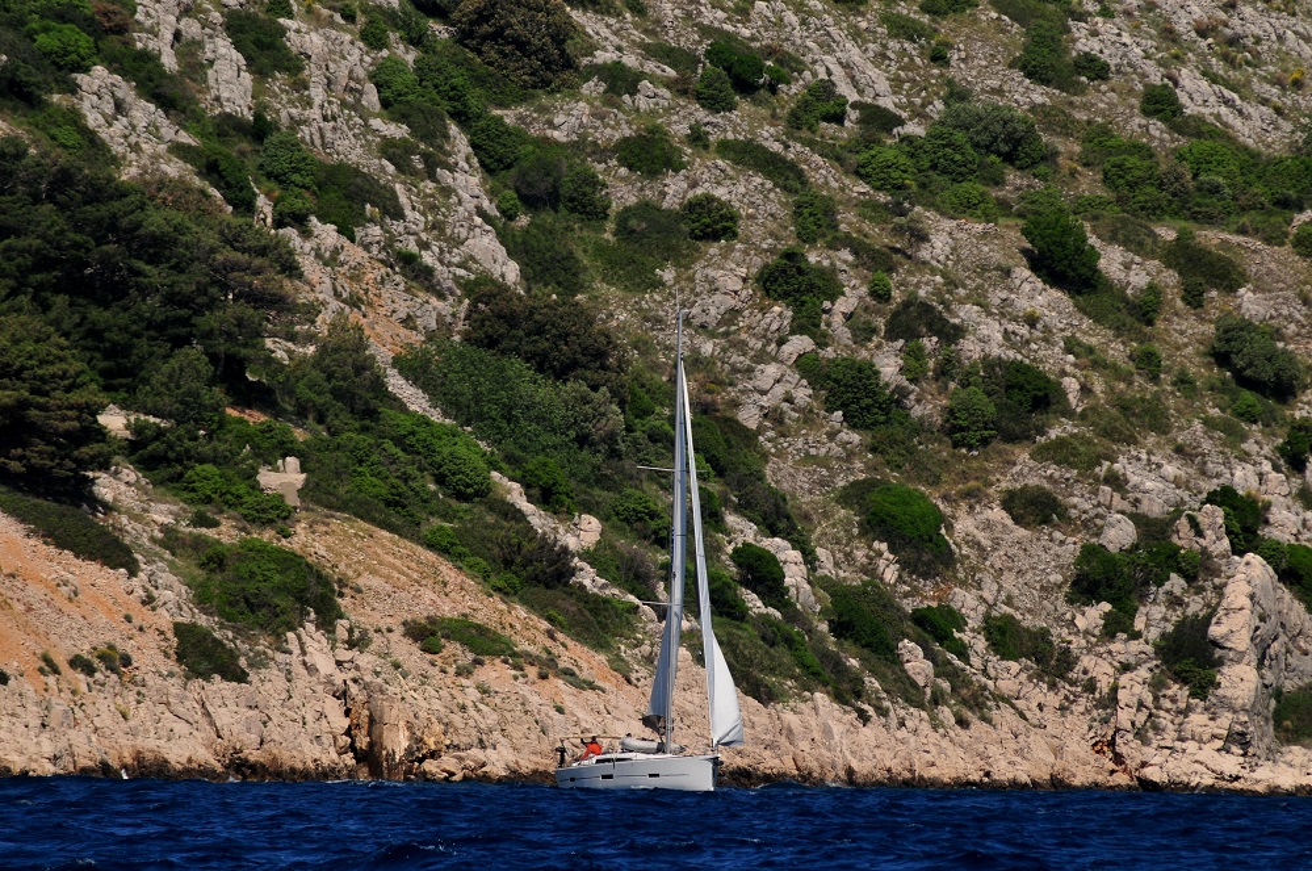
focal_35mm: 360
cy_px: 436
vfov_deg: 3.8
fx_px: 13101
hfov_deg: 5.7
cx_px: 656
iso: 250
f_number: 11
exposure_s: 1/500
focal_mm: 240
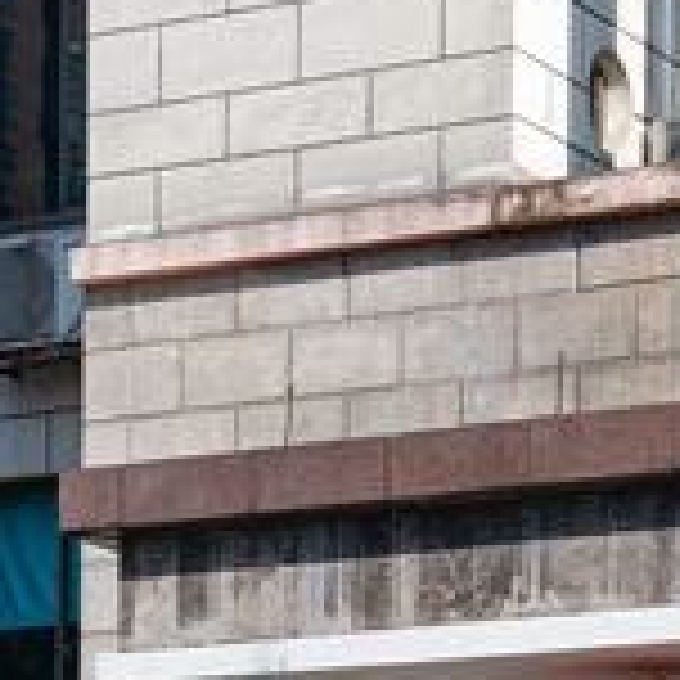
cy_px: 1218
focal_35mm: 192
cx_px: 180
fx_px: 4267
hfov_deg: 9.1
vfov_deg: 8.7
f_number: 8
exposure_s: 1/1250
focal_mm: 34
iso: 640
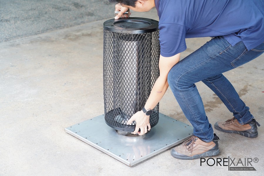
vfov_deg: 20.3
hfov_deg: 30.1
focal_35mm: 67
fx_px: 491
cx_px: 132
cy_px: 88
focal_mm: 67
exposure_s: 1/80
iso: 800
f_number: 4
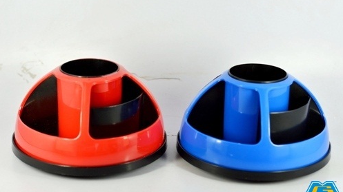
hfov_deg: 26.9
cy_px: 96
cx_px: 171
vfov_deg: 15.3
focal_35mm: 79
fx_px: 718
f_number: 3.5
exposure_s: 1/160
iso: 200
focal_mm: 50
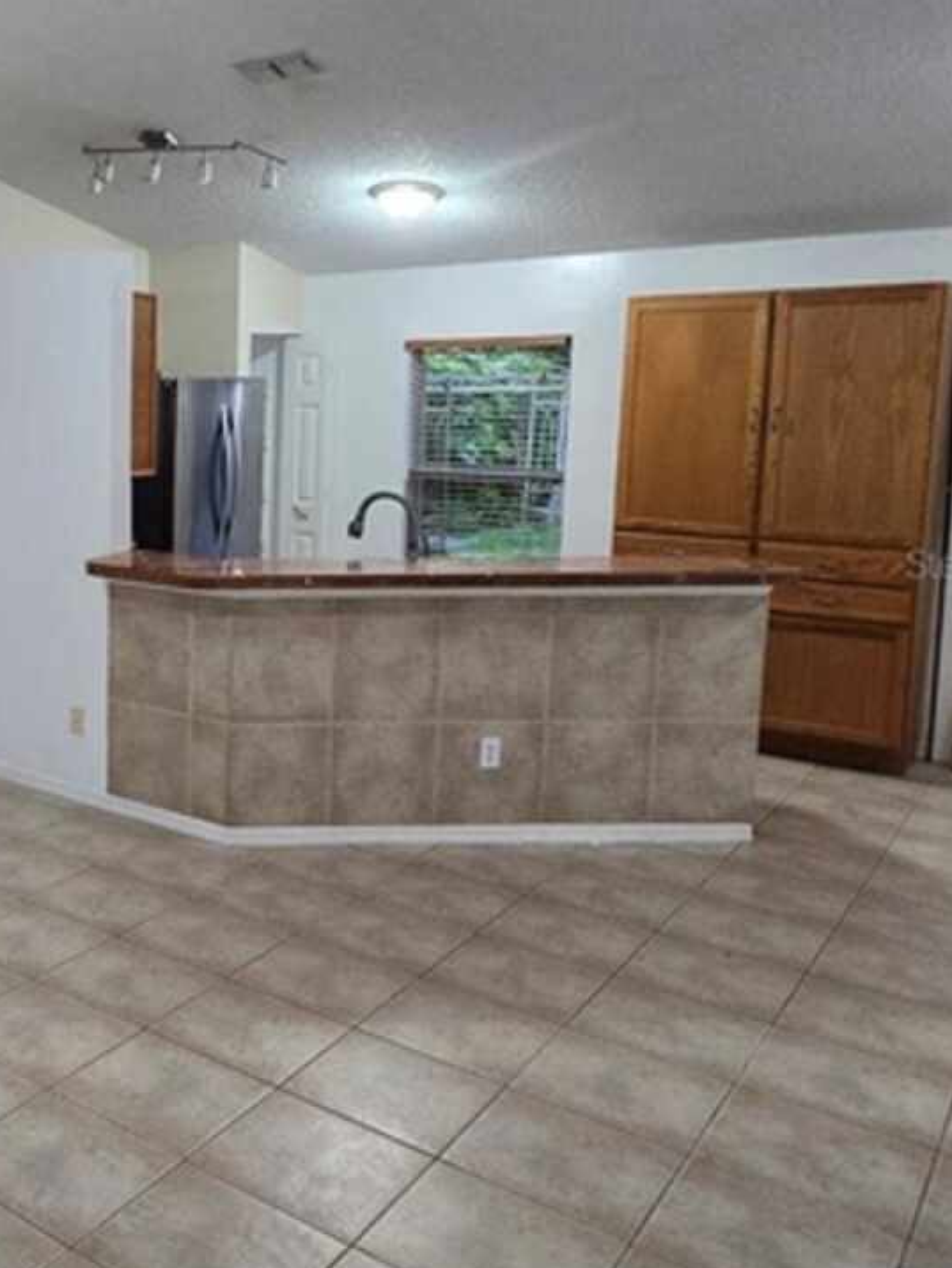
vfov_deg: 58.2
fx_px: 1136
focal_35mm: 31
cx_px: -50
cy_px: 562
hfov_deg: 38.9
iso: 320
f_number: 2.2
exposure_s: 1/60
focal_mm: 2.2
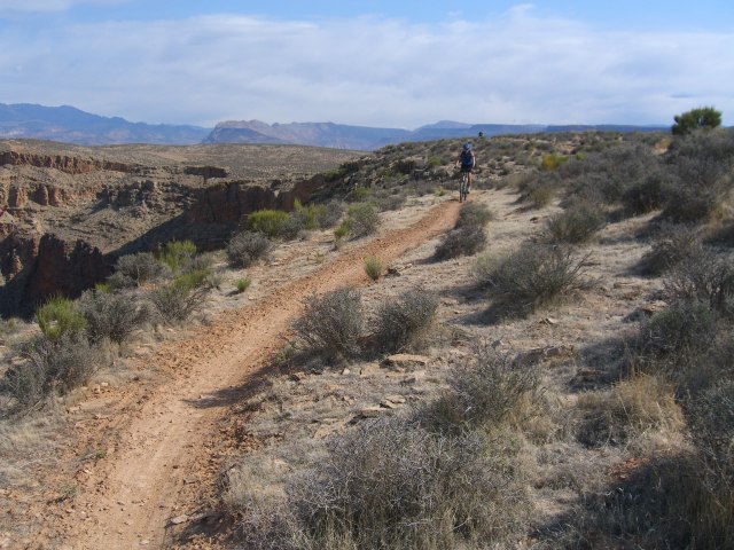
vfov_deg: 37.7
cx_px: 367
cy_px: 275
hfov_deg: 49.0
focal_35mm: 38
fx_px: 806
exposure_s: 1/200
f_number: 8
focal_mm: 7.9
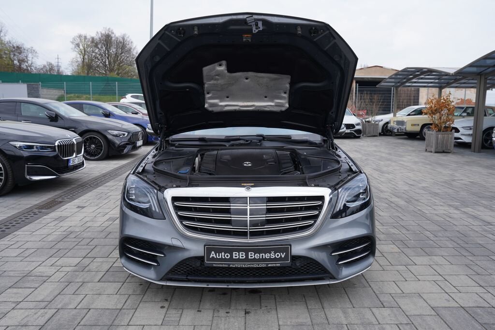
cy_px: 165
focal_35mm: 29
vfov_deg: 45.0
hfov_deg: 63.7
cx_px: 248
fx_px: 399
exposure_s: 1/200
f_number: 7.1
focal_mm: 29
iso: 100
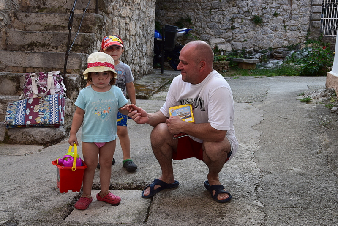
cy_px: 113
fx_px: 479
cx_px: 169
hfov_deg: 38.9
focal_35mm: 51
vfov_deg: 26.5
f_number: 9
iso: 400
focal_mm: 34
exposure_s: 1/80
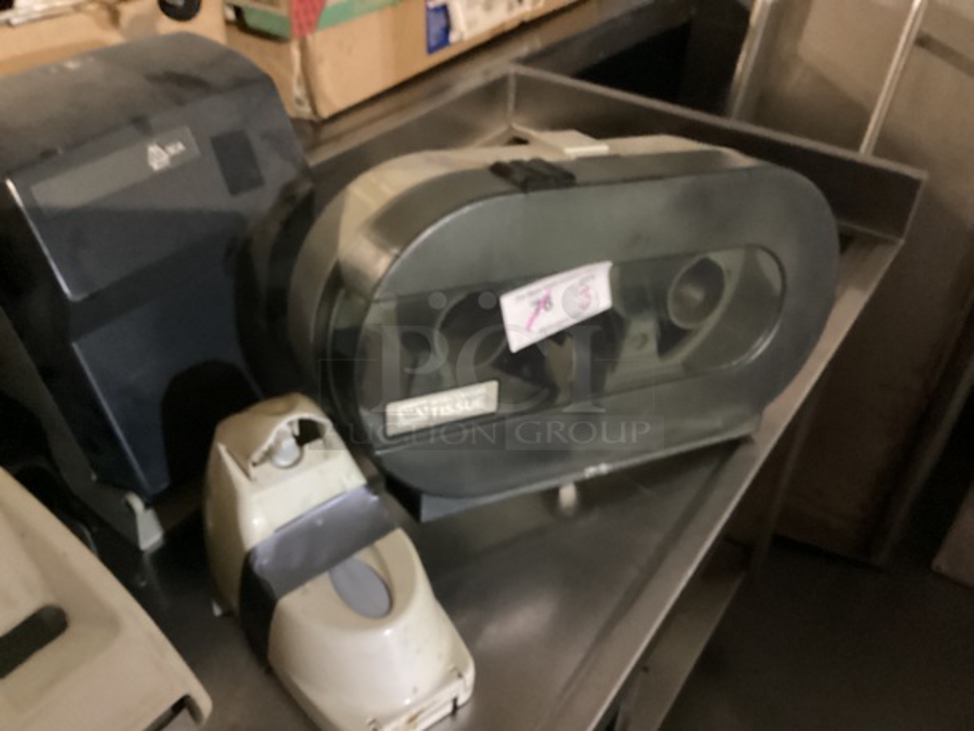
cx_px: 487
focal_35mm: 31
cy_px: 366
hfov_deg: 58.3
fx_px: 873
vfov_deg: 45.5
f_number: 2.4
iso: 640
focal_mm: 3.3
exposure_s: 1/15
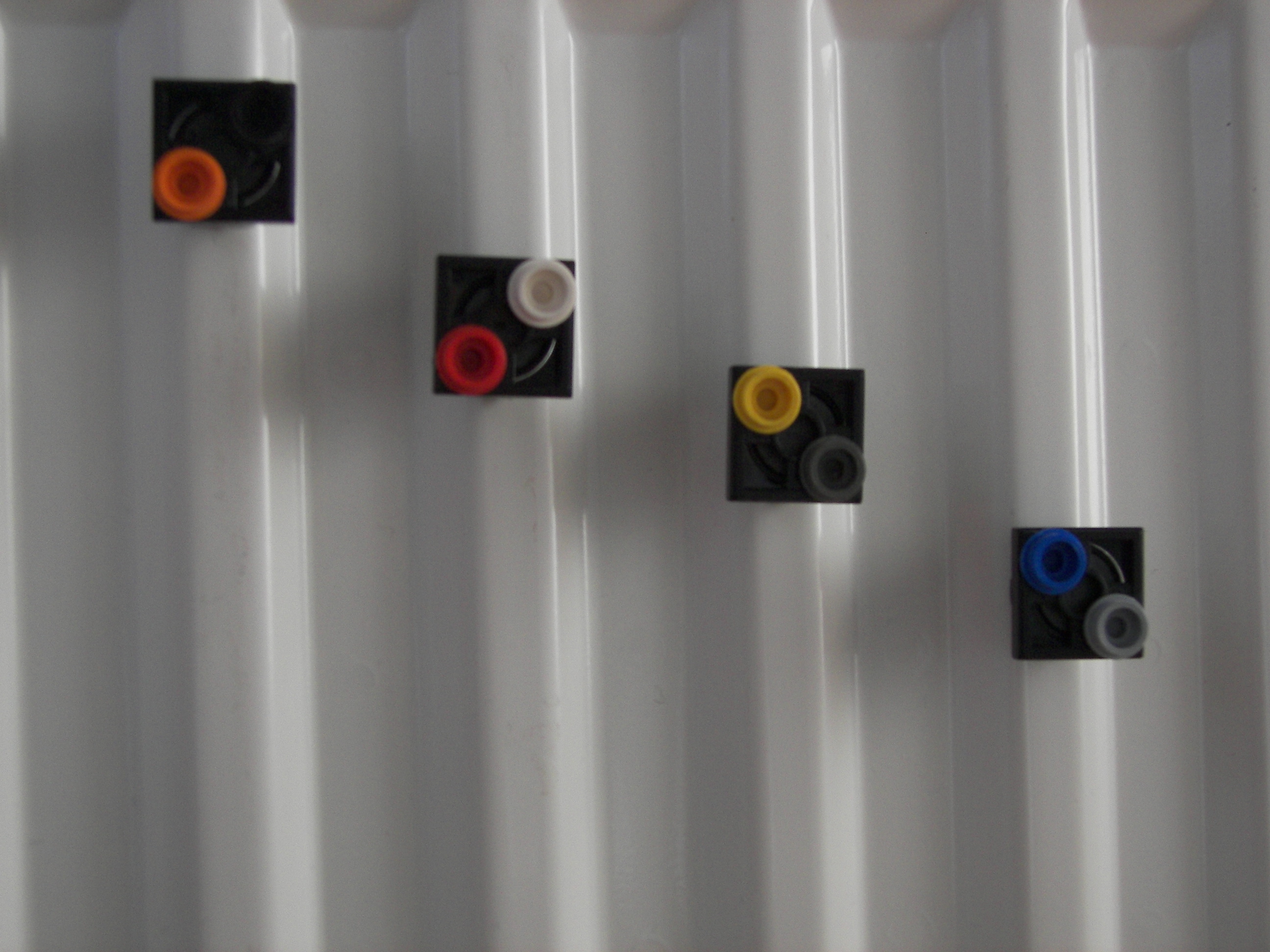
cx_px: 635
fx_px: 2421
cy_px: 476
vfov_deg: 22.3
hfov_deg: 29.4
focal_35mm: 66
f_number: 2.8
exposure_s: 1/13
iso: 100
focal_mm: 10.9
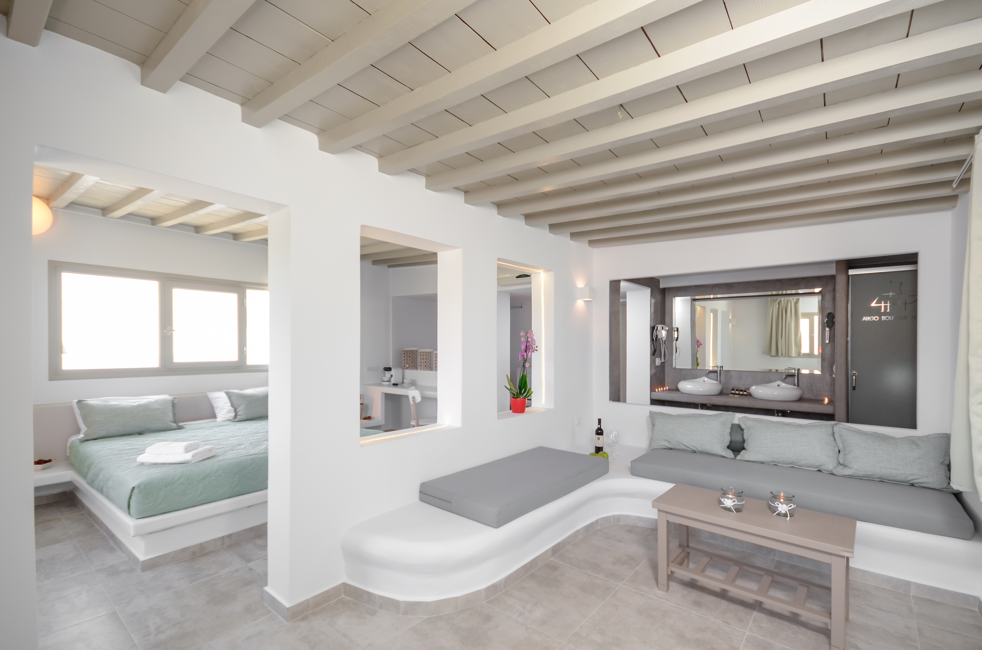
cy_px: 325
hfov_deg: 100.5
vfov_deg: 77.1
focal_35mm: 15
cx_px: 491
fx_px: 408
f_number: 5.6
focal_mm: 10
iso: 320
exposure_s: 1/80
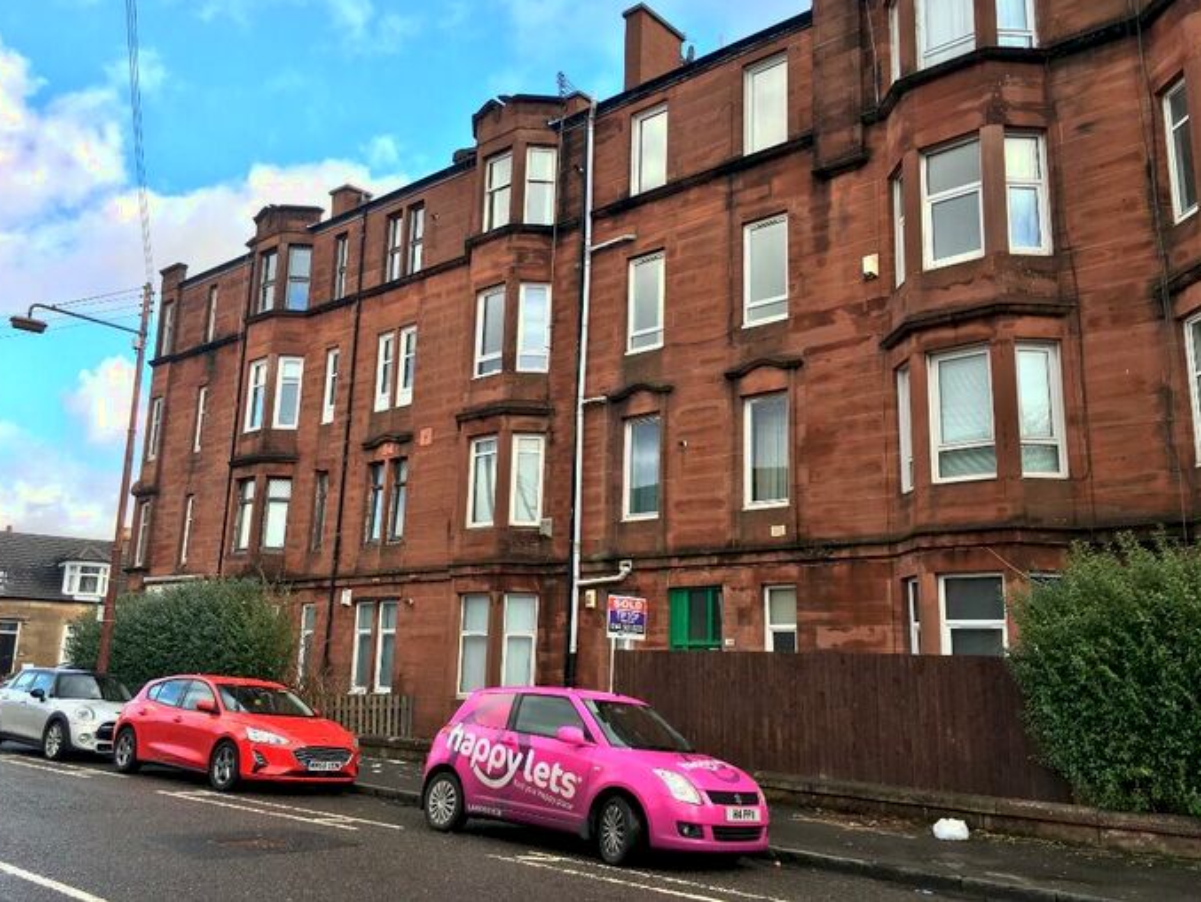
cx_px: 594
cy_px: 438
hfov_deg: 60.0
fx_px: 1041
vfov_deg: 46.8
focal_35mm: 30
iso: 25
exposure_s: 1/463
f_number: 2.2
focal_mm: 4.15
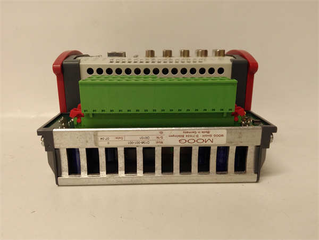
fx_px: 249
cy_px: 120
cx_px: 160
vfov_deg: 51.4
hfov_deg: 65.3
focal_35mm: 27
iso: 188
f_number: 2
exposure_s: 1/33
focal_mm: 3.79
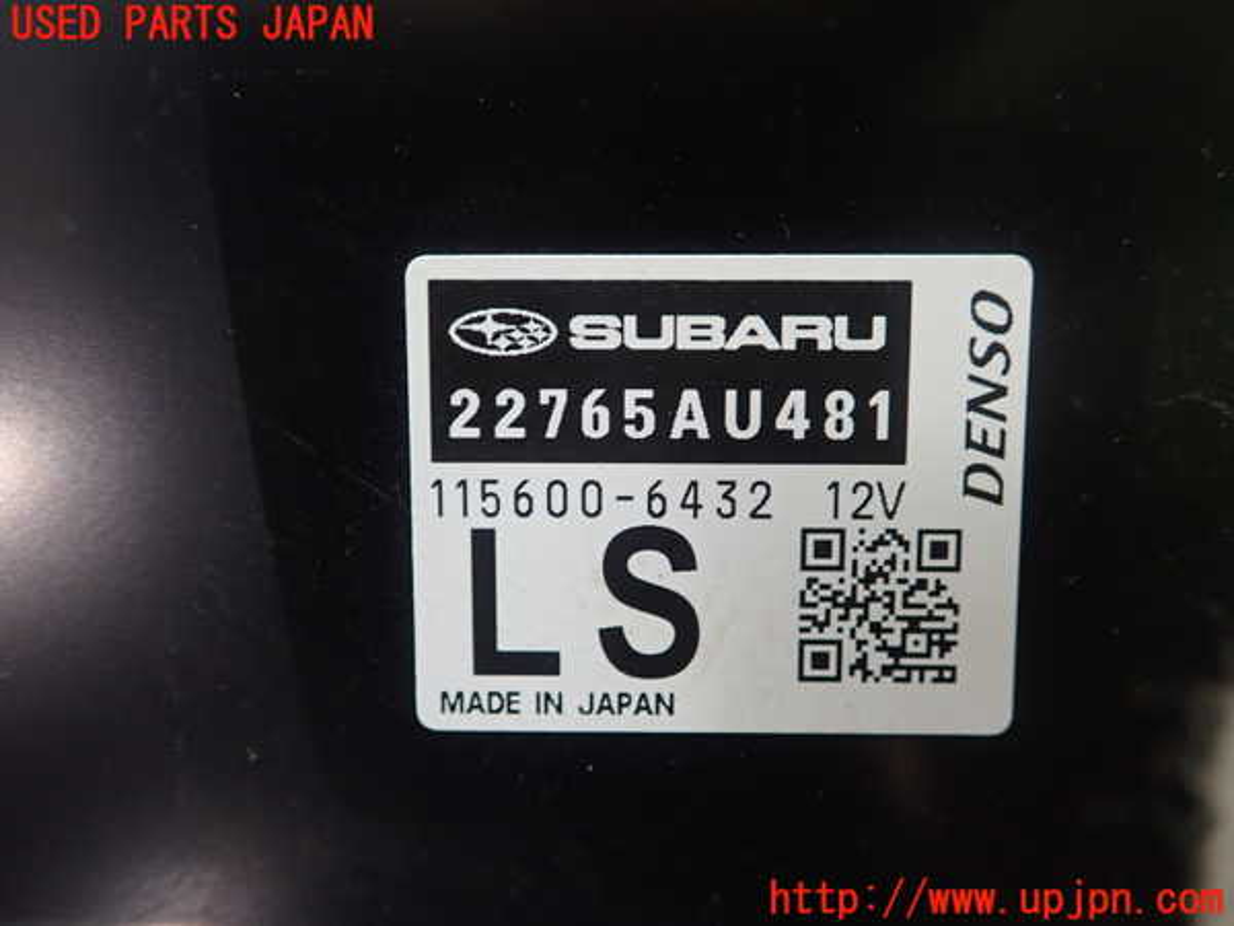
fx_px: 1069
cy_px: 463
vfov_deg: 46.8
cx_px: 617
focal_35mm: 30
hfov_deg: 60.0
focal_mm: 5.5
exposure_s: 1/125
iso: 320
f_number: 2.3
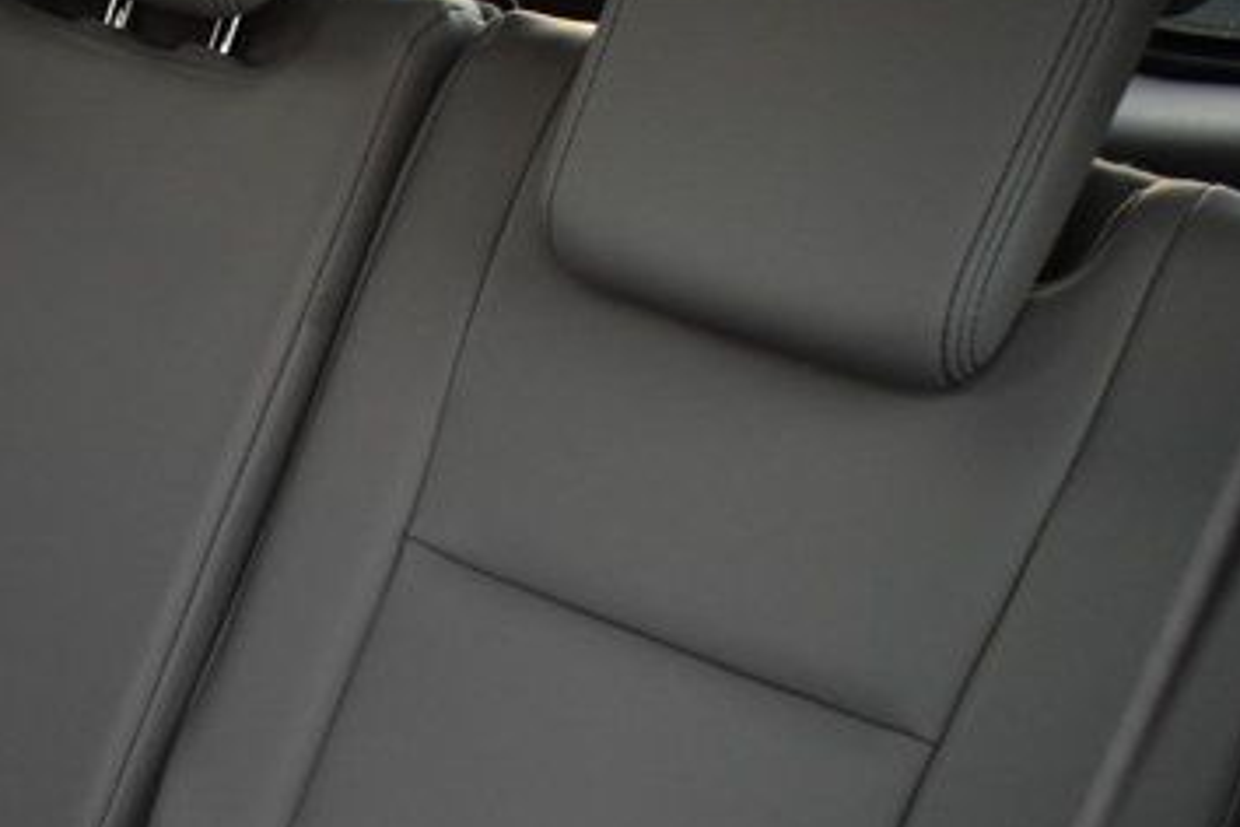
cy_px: 974
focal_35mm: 78
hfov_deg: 24.5
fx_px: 2686
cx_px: -60
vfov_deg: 16.8
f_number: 4
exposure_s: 1/15
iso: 1600
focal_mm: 18
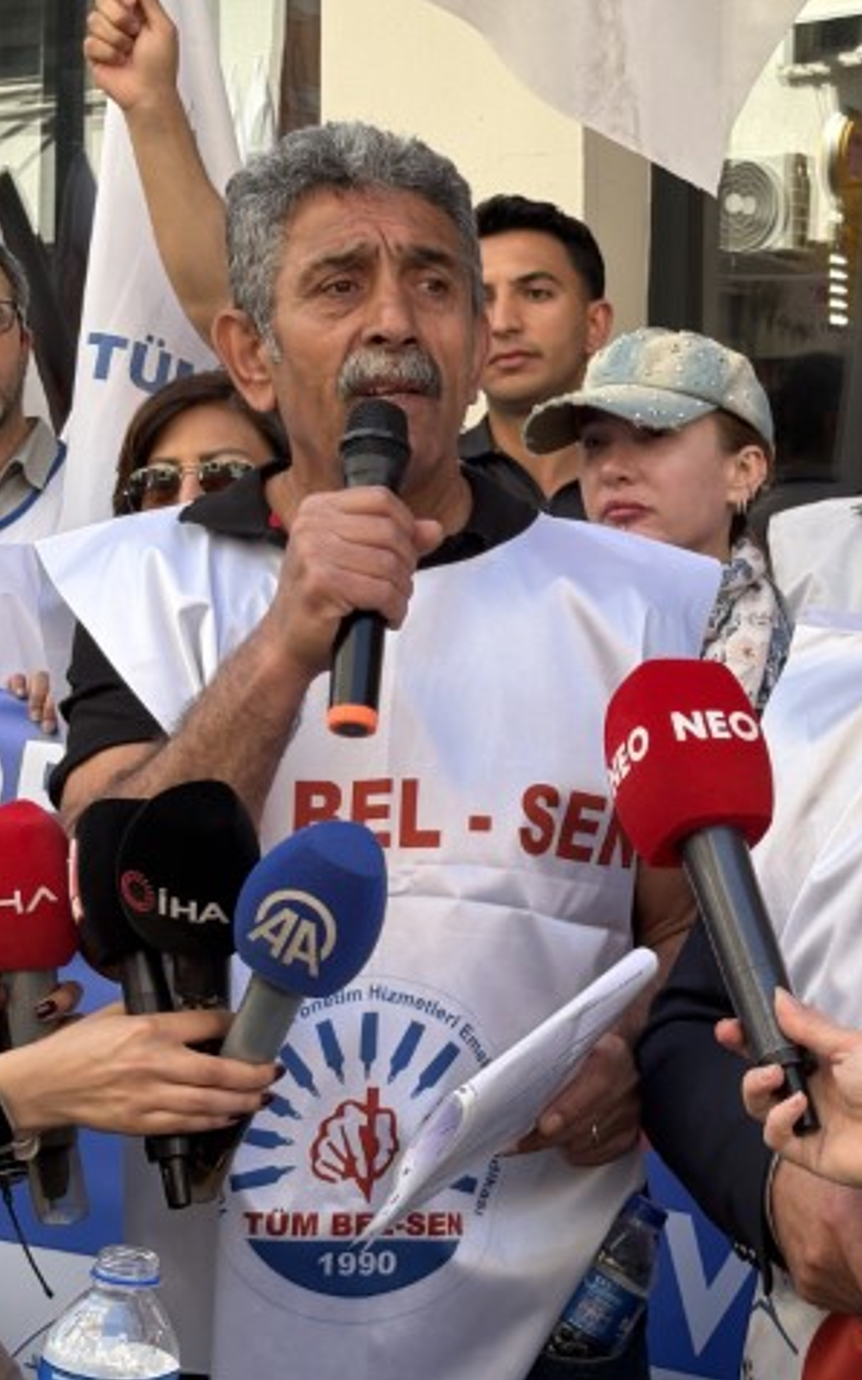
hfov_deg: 17.4
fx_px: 2782
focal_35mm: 74
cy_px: 689
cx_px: 761
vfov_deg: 27.9
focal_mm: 5.96
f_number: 1.6
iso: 32
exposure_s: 1/355
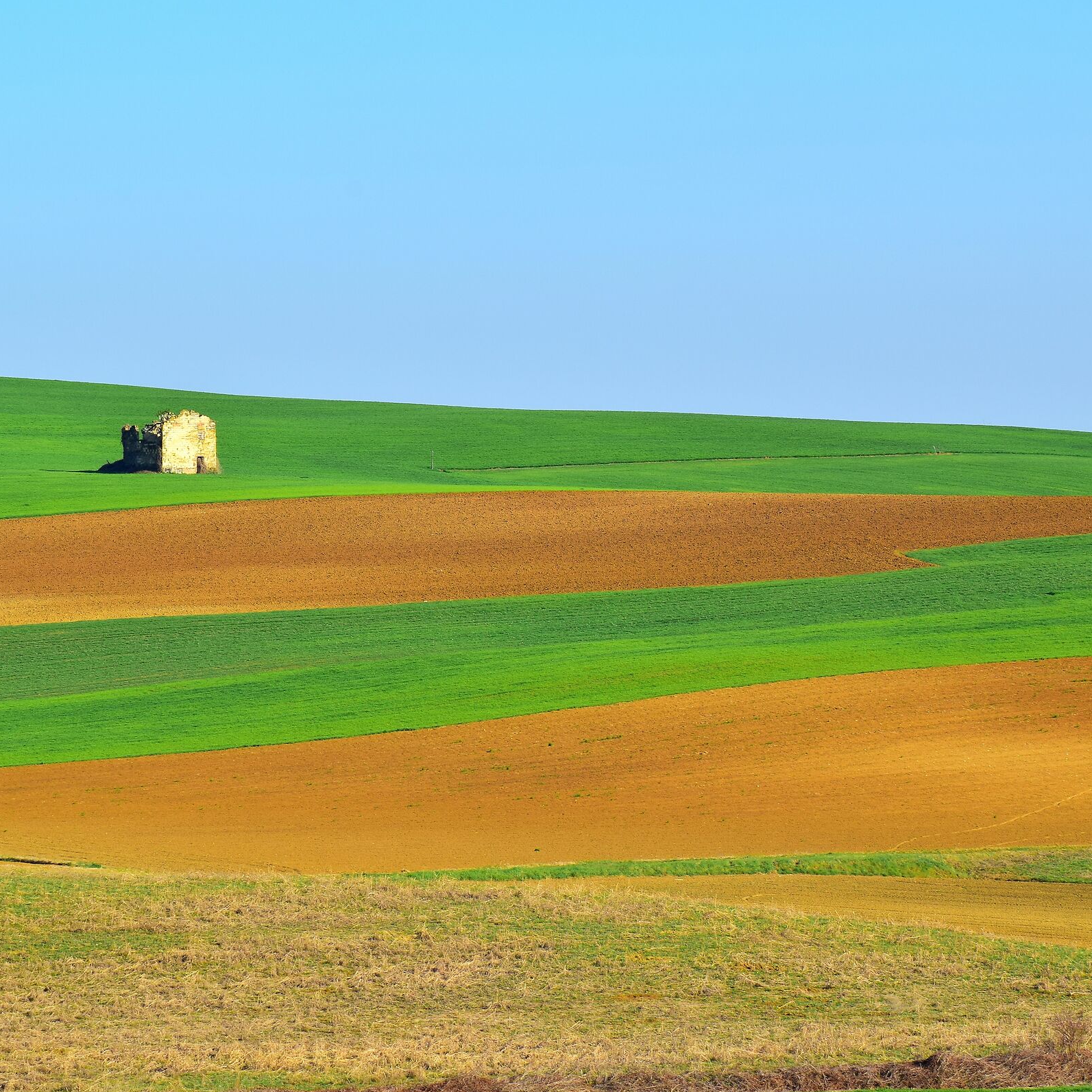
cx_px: 502
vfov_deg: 9.1
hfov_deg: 9.1
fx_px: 6853
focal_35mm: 192
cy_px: 546
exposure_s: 1/80
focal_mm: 100
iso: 100
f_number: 22
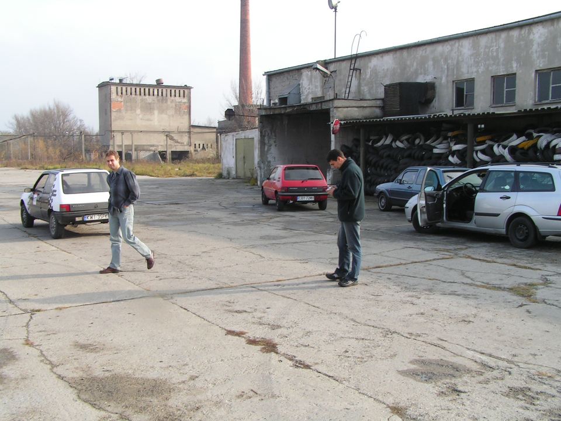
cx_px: 280
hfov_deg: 49.0
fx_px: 616
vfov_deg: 37.7
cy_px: 210
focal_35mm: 38
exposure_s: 1/125
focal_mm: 6.3
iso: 50
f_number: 5.6
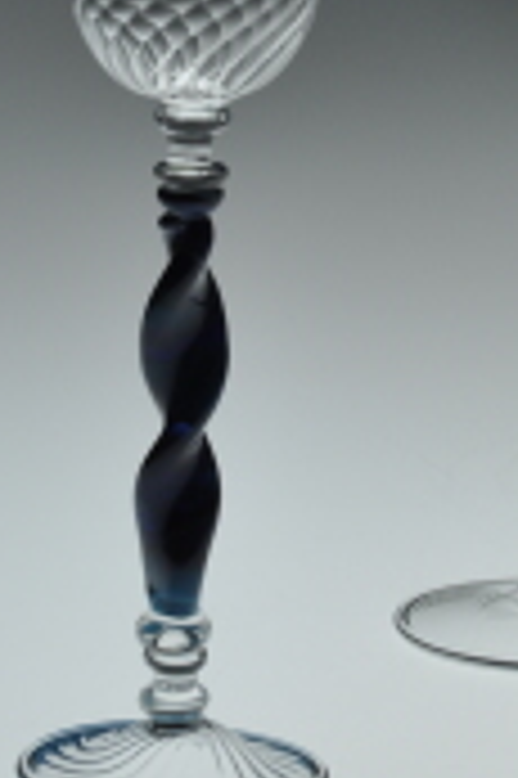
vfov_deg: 9.9
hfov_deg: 6.6
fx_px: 4498
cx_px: 516
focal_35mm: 208
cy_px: 135
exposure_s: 1/8
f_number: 16
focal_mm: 60
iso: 320
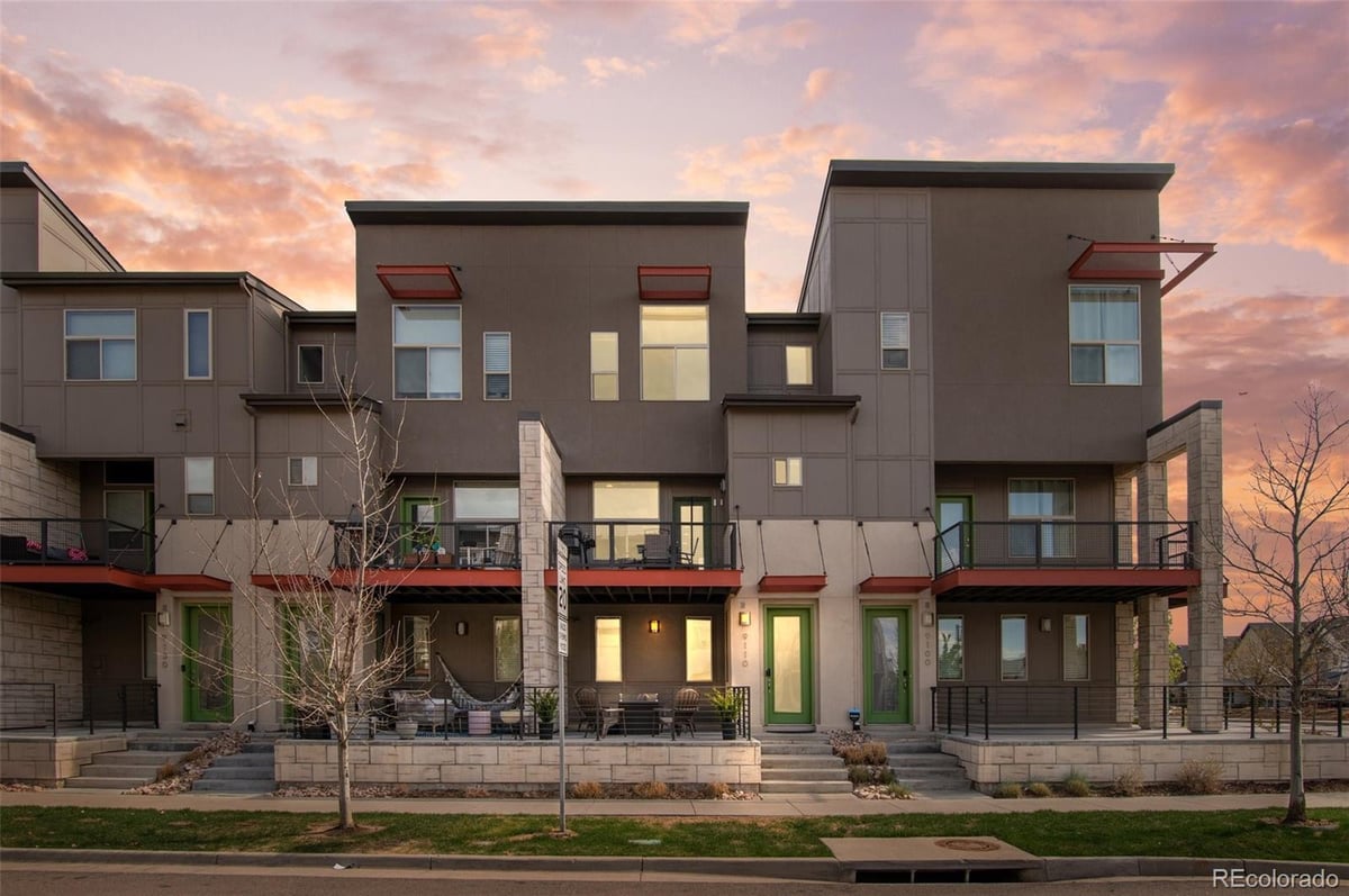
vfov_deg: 70.3
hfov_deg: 93.3
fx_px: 636
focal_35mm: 17
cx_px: 674
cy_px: 448
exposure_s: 1/1000
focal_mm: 17
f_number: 8
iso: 400
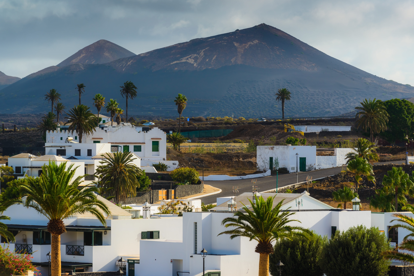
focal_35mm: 200
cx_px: 207
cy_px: 138
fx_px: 2301
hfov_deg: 10.3
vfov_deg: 6.9
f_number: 8
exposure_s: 1/640
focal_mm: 200
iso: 100
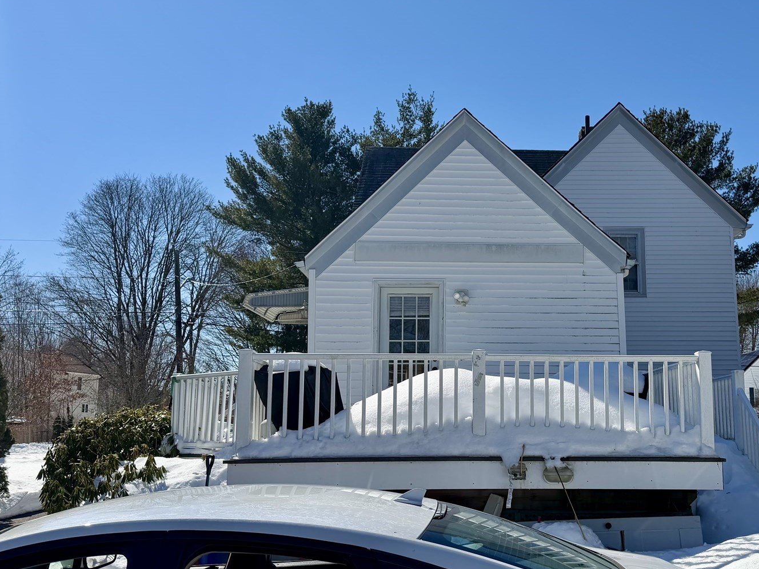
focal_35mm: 37
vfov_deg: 38.6
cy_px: 314
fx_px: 811
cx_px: 498
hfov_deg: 49.4
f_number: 1.78
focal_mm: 6.76
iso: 80
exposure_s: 1/8130
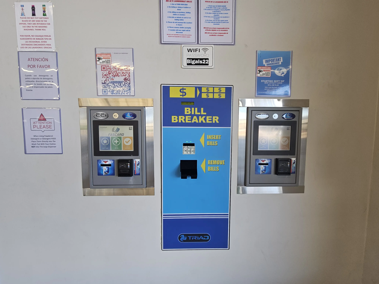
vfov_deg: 89.9
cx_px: 190
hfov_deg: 106.2
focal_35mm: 13
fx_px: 142
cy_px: 142
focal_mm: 2.2
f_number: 2.2
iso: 64
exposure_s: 1/60
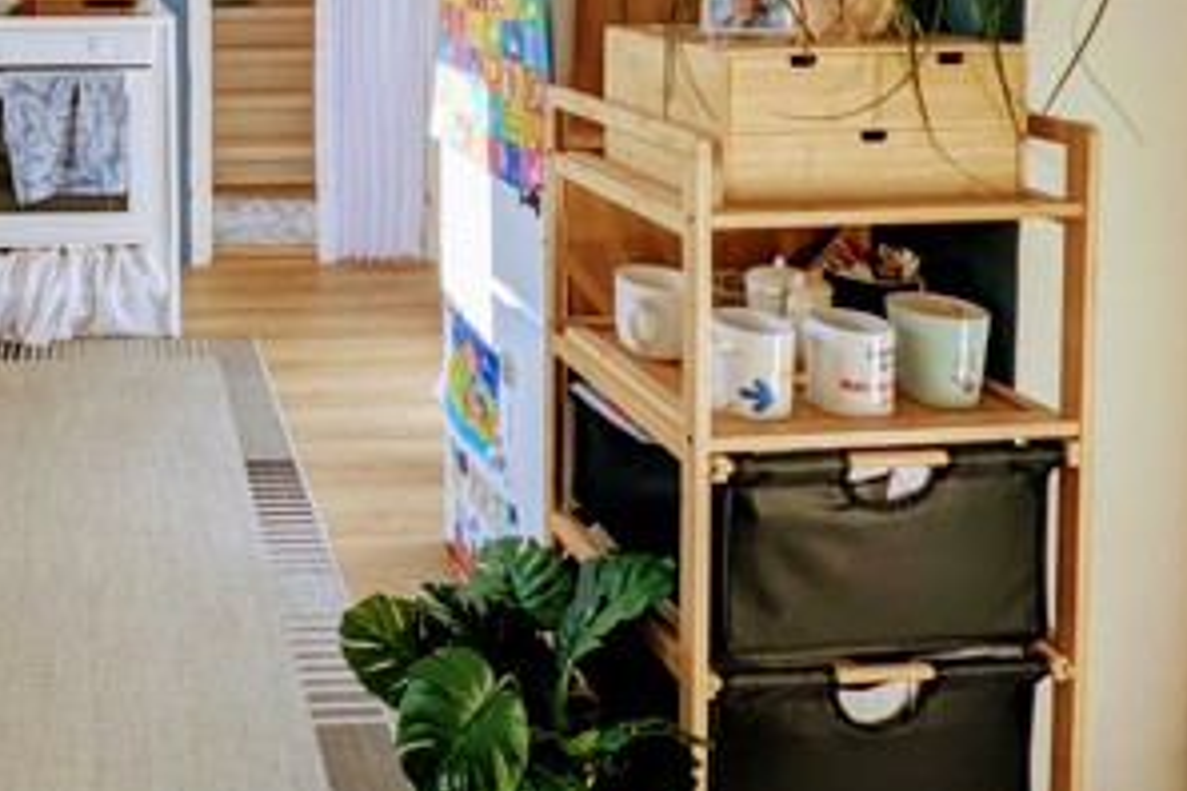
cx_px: 114
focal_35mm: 29
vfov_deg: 38.5
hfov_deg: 55.1
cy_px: -44
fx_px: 956
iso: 63
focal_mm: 1.95
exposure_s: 1/399
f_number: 2.2
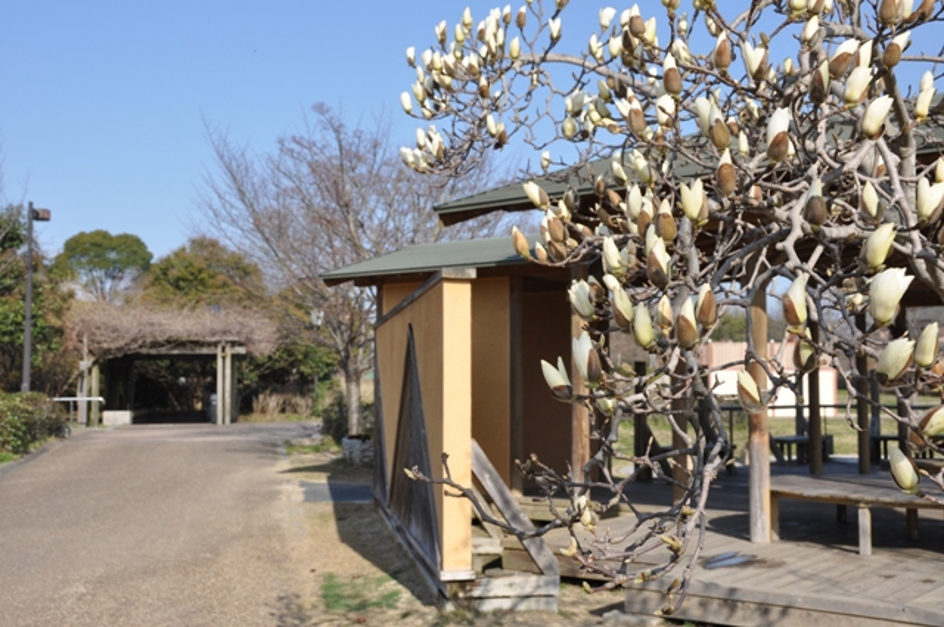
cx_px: 472
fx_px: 1100
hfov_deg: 46.5
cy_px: 314
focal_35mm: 42
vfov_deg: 31.8
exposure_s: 1/350
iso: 200
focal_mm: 28
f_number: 8
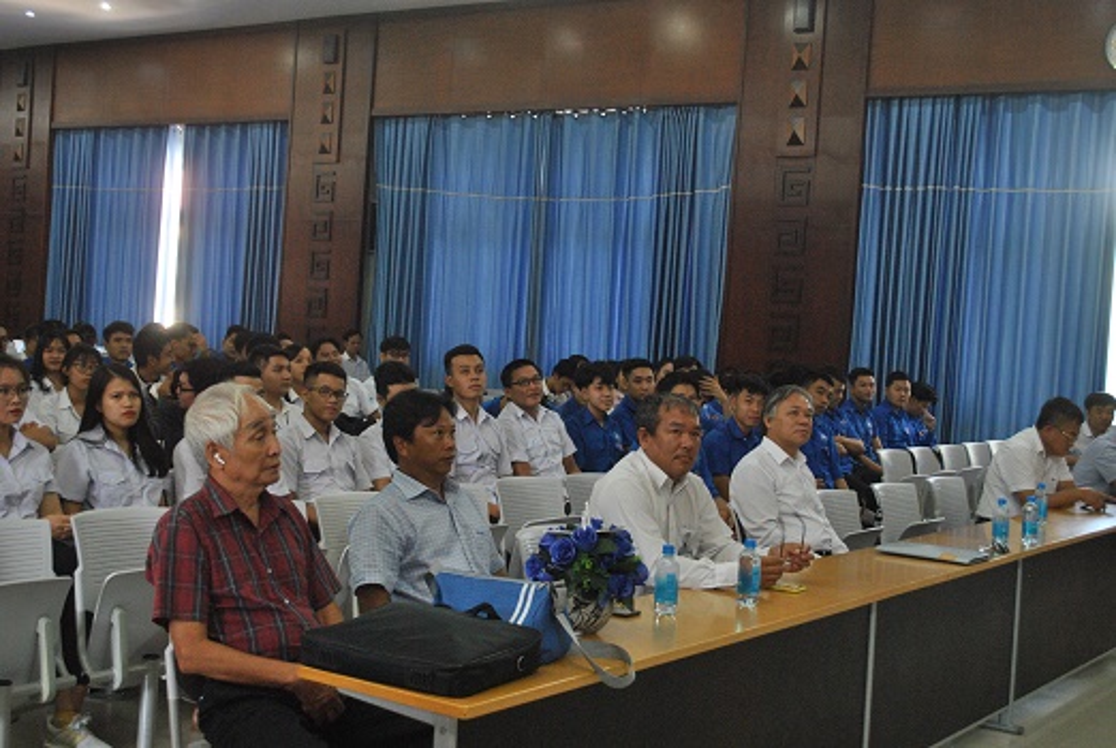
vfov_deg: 28.2
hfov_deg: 41.0
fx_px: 1491
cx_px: 558
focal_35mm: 48
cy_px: 374
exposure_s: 1/30
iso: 720
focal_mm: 32
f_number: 4.8
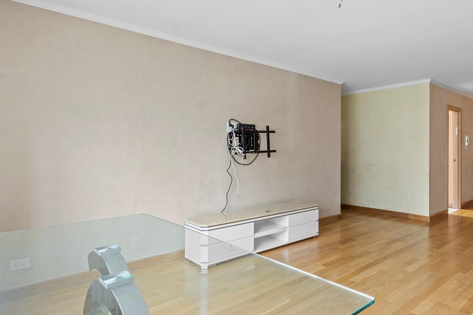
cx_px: 290
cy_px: 153
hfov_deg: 75.0
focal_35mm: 23
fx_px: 302
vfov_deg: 55.1
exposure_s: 3.2
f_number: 10
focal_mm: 14
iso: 250
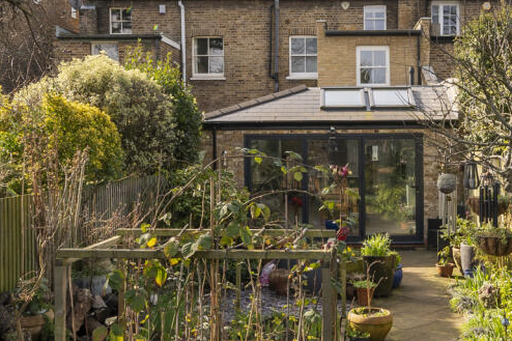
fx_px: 412
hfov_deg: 61.6
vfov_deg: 44.4
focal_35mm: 29
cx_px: 354
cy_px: 118
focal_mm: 14
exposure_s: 1/250
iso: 400
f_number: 8
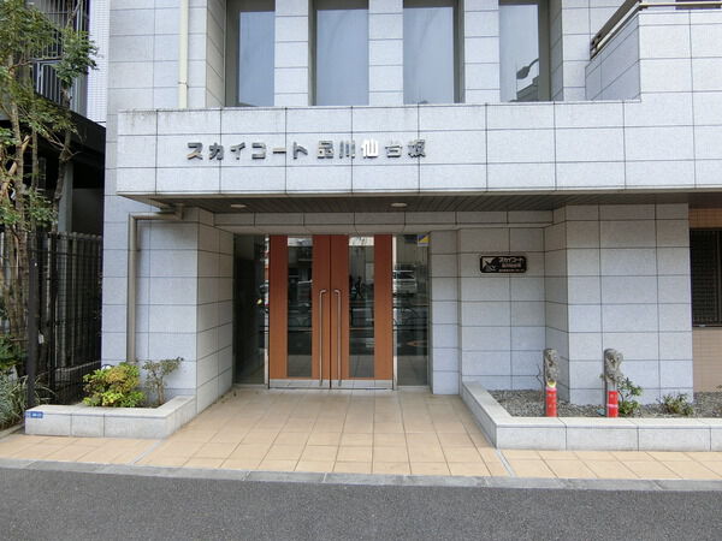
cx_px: 361
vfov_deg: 68.7
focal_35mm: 19
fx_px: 396
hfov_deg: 84.7
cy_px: 270
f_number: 2.7
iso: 80
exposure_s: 1/125
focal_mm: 4.06
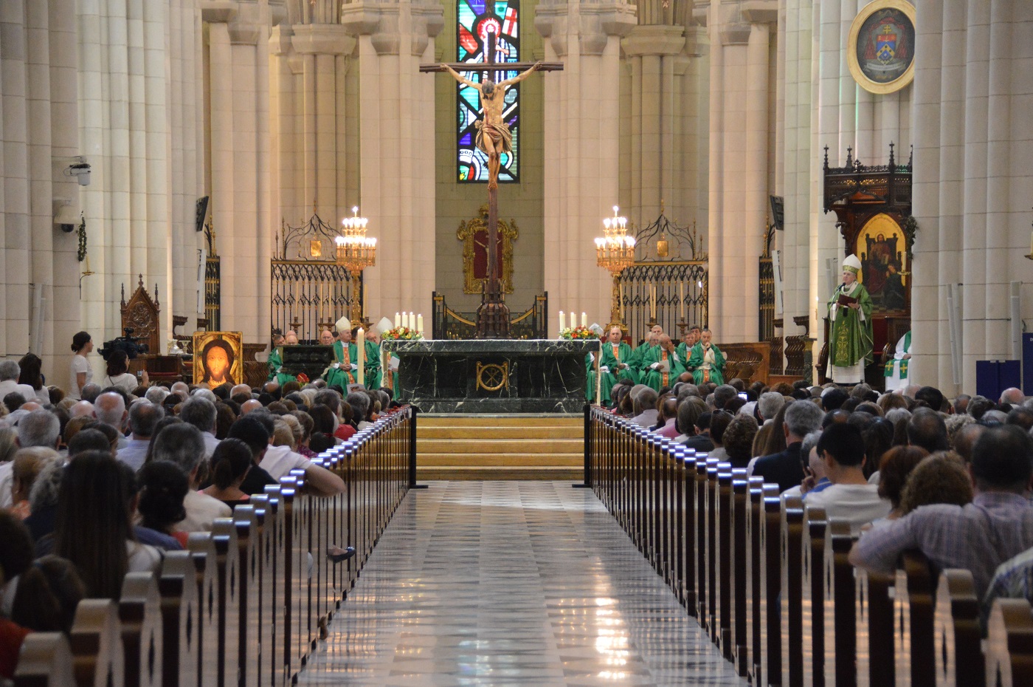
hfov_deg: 14.9
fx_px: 3955
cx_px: 516
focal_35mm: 138
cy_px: 344
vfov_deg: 9.9
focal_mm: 92
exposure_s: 1/50
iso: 3200
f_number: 5.3
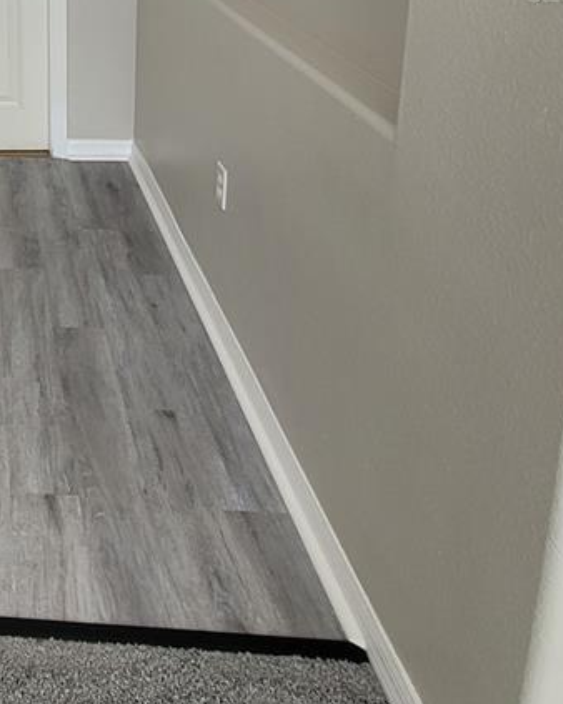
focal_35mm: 36
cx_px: -105
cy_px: -8
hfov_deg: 33.7
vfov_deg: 42.9
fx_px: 750
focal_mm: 2.2
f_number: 2.2
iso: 125
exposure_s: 1/60
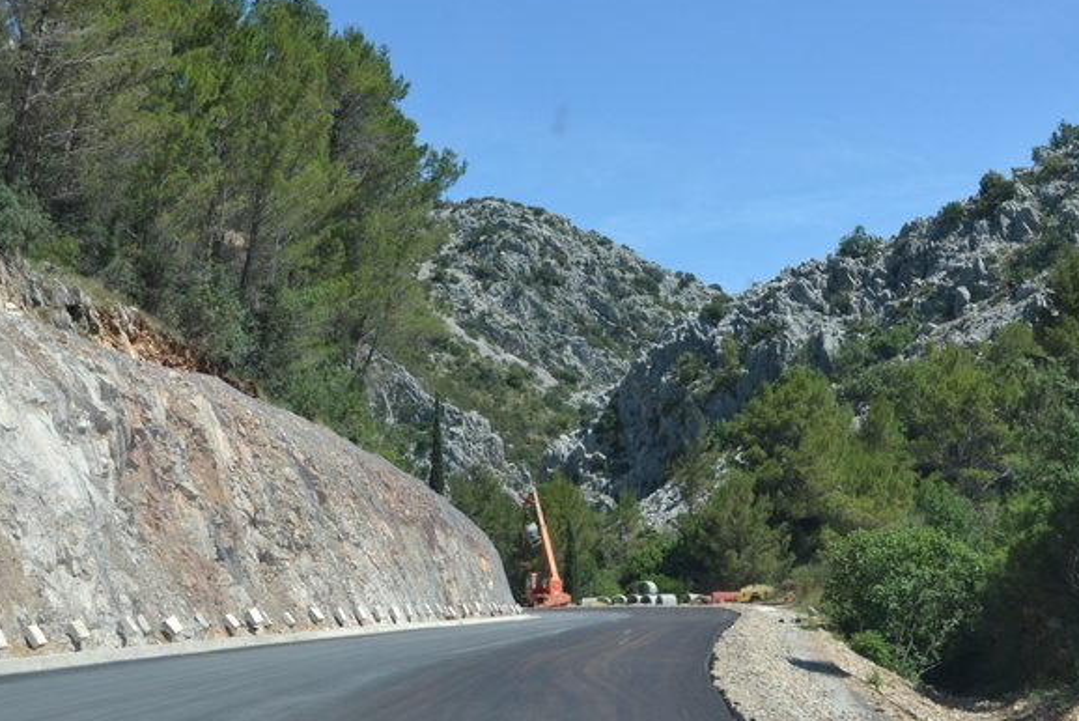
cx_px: 586
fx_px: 1619
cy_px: 263
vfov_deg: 25.0
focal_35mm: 54
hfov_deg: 36.8
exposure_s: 1/200
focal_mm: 26
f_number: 7.1
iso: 100
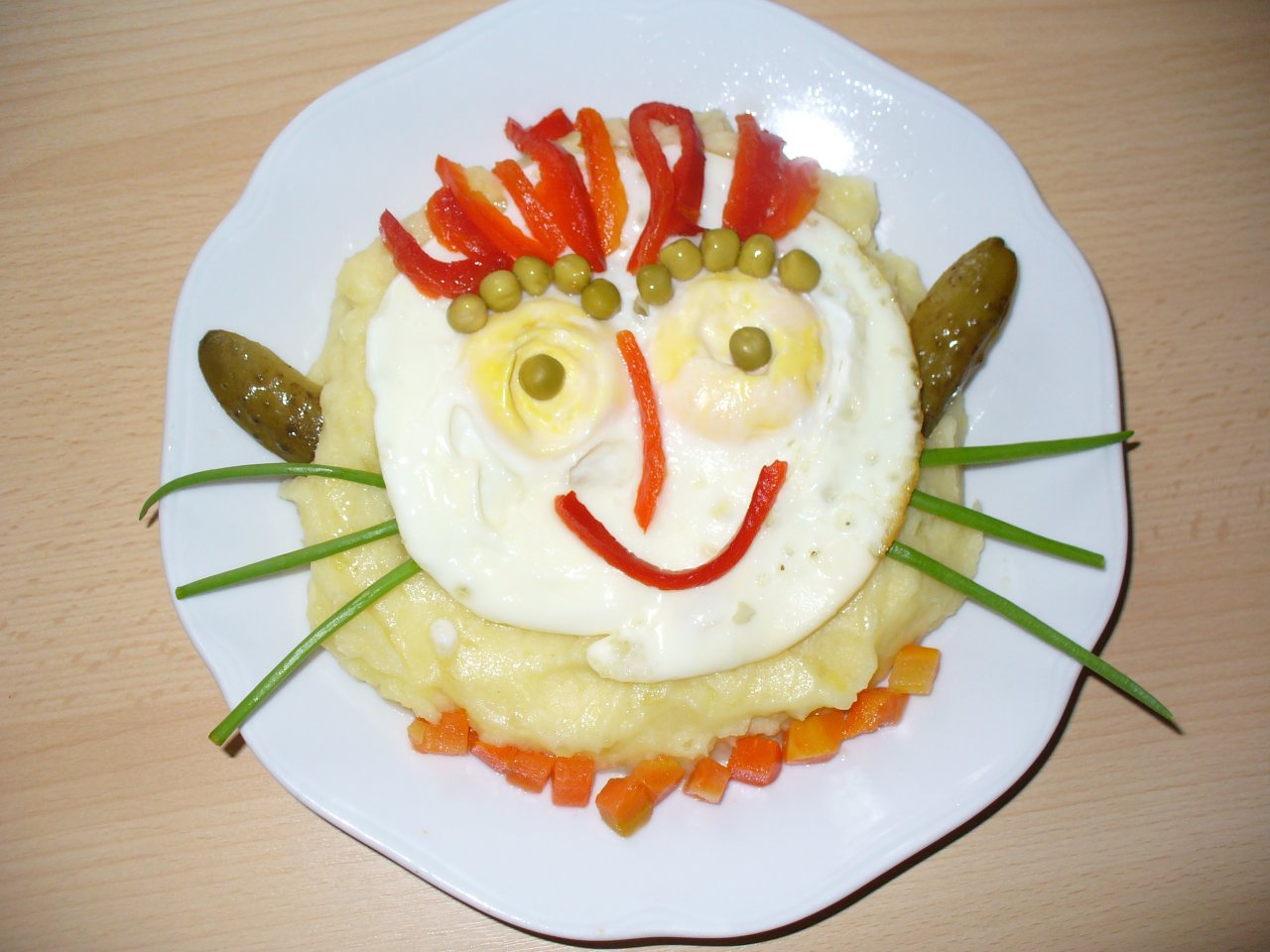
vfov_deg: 38.7
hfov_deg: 50.1
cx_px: 635
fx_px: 1357
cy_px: 476
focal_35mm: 37
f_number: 2.8
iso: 80
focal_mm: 6.1
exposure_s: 1/60
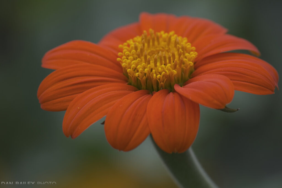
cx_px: 141
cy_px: 94
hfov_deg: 4.6
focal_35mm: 450
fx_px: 3524
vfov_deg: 3.1
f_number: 5.6
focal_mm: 300
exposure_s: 1/750
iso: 200
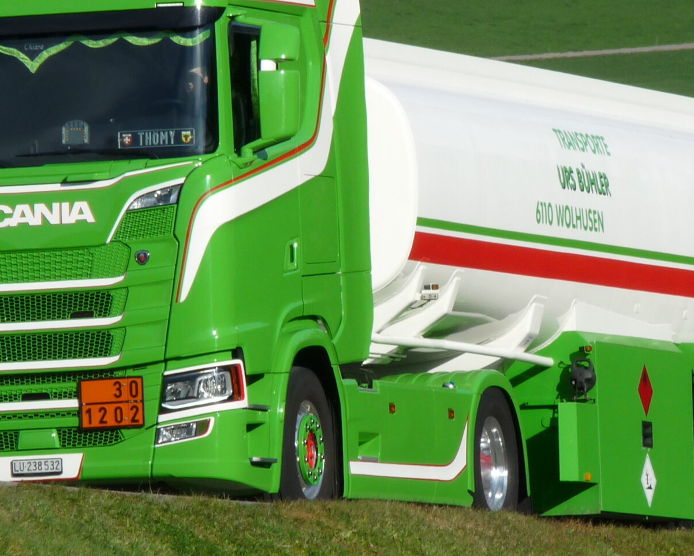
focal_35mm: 684
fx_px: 14051
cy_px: 336
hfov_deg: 2.8
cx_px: 391
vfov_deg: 2.3
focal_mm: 58.5
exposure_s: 1/500
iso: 100
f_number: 7.1
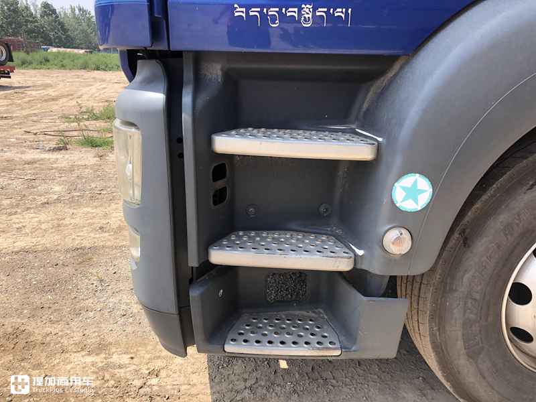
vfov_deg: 49.7
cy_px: 201
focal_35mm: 28
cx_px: 268
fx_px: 434
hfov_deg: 63.4
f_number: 1.8
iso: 20
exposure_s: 1/666
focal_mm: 4
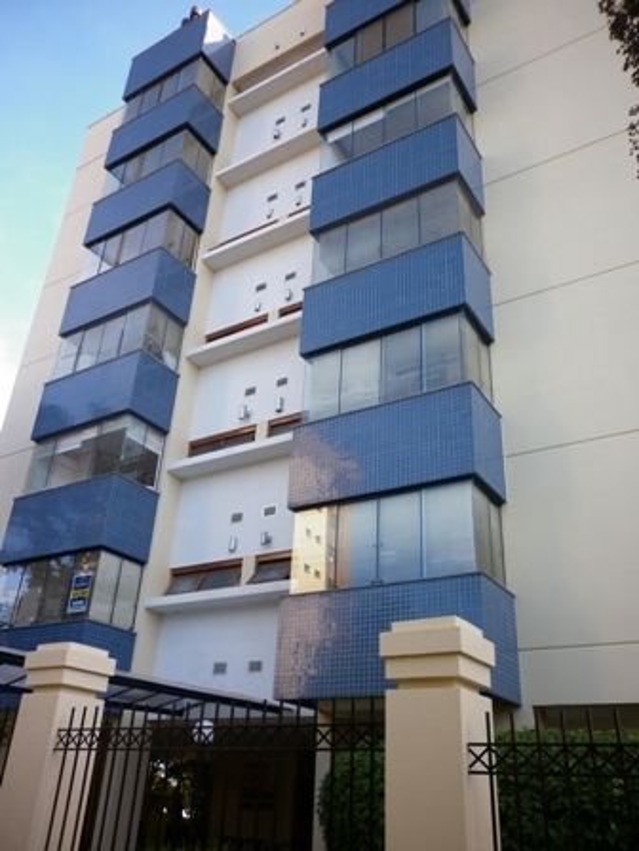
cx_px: 320
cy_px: 426
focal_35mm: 29
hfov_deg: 48.2
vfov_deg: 61.7
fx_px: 714
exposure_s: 1/250
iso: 100
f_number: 2.8
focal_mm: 5.3
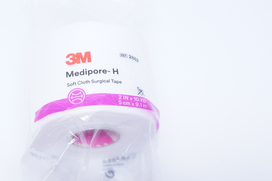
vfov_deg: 23.7
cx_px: 89
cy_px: 108
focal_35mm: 57
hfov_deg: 34.8
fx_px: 429
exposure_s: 1/160
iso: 1600
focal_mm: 21
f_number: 4.5
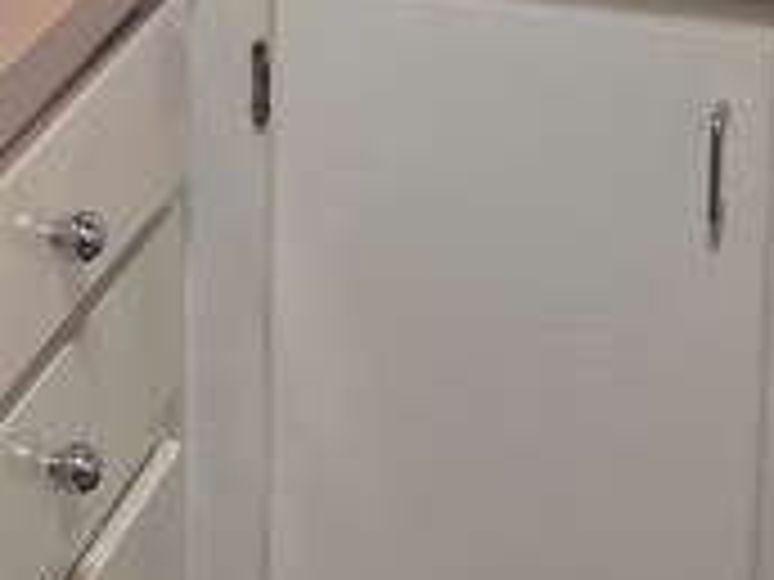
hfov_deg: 14.3
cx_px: 72
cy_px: -405
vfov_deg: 10.3
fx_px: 3063
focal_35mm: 137
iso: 160
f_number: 1.7
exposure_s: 1/120
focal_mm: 6.3
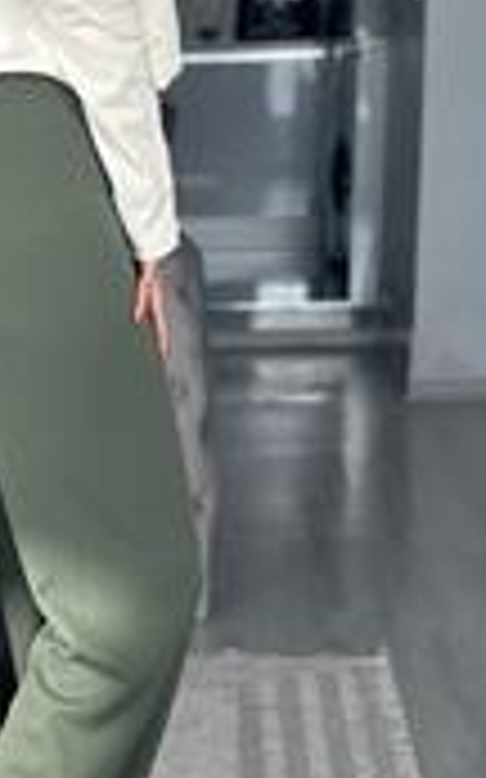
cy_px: 238
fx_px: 3160
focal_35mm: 149
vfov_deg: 14.0
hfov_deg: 8.8
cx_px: 18
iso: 80
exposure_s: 1/220
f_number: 1.78
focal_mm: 6.86
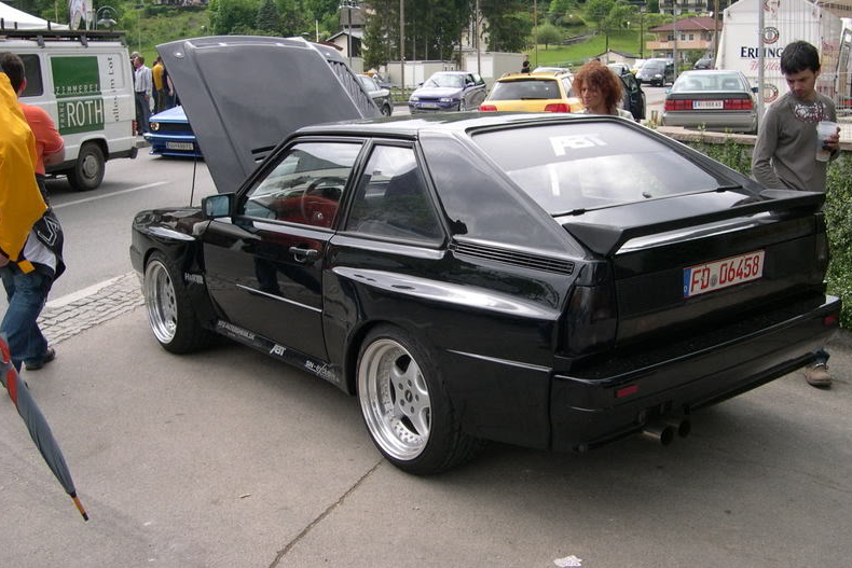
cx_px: 425
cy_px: 273
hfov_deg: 48.5
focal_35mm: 40
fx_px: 947
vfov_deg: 33.4
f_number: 2.8
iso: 100
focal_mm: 8
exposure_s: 1/462
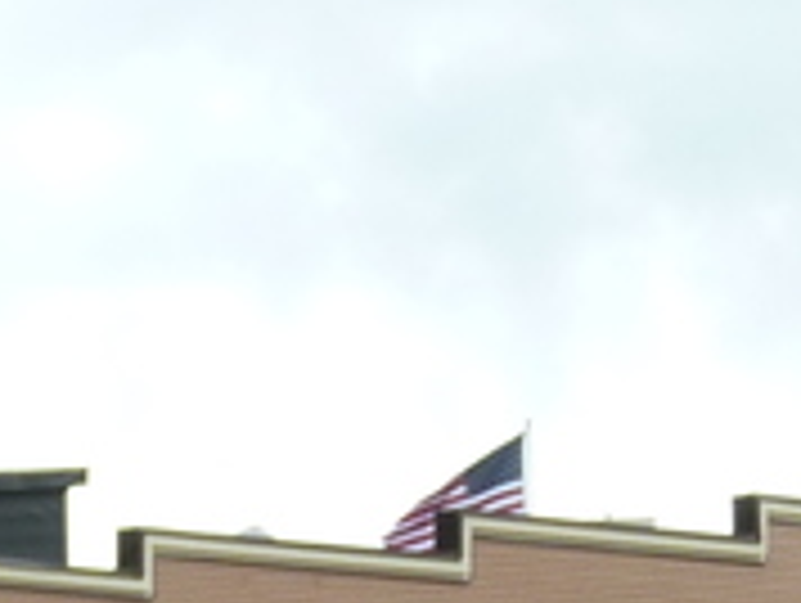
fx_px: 8481
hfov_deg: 5.1
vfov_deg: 3.9
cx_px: -1800
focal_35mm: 366
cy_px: 1908
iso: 125
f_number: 4.4
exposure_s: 1/125
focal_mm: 9.1
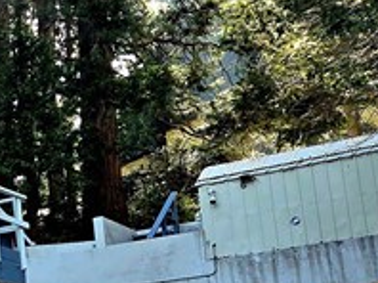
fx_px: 1298
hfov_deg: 13.4
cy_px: 207
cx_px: -456
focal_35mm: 119
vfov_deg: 12.4
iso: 25
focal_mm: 5.4
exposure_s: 1/385
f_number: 1.8
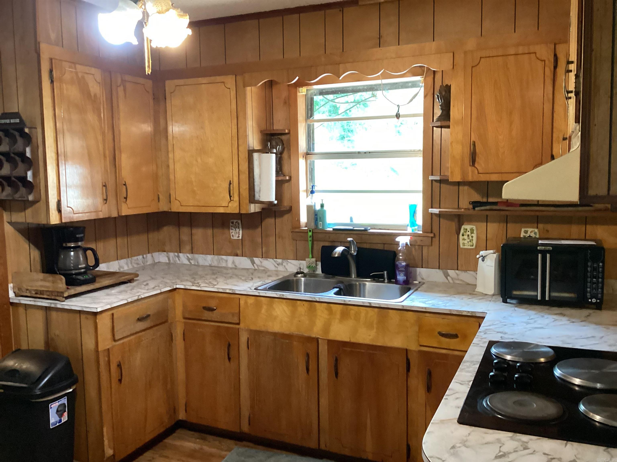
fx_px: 553
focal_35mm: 31
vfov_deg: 45.4
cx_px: 308
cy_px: 231
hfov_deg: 58.4
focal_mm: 3.3
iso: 320
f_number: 2.4
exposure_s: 1/50
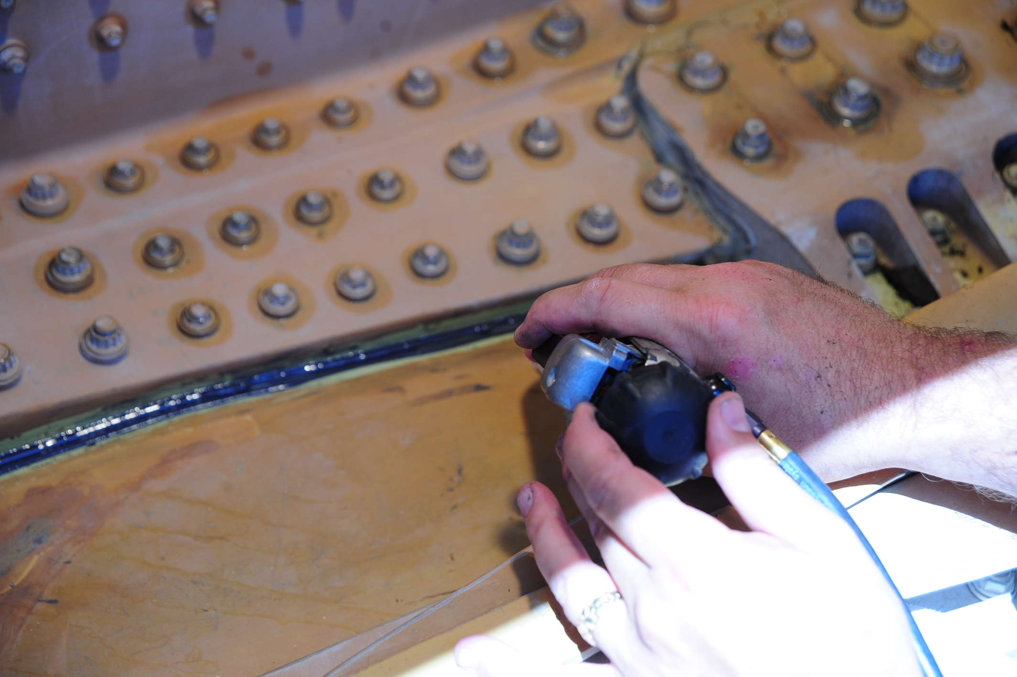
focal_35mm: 70
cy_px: 338
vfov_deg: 19.4
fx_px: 1976
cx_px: 508
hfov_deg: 28.9
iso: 640
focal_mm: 70
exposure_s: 1/800
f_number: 5
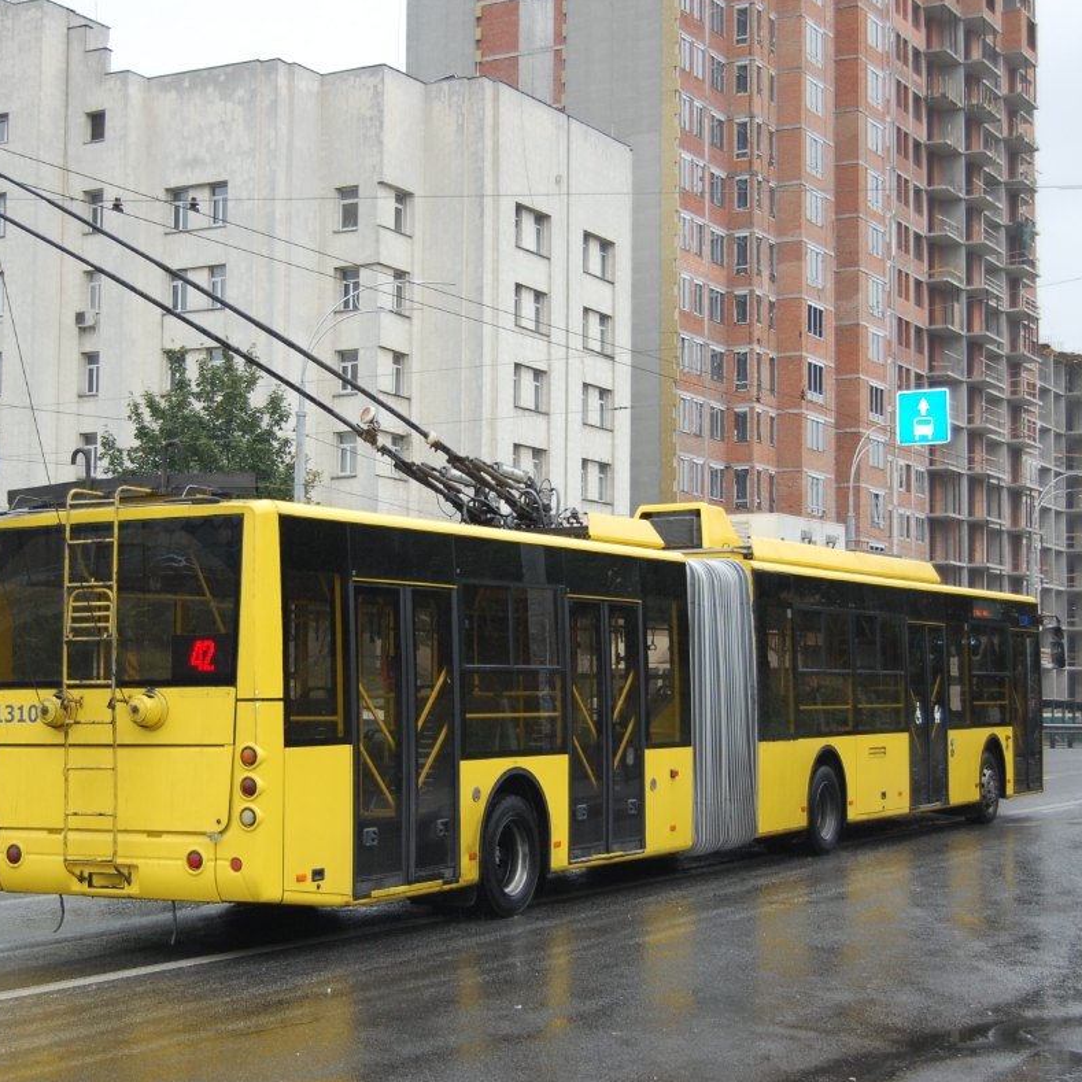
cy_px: 543
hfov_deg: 27.7
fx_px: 2193
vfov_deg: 27.7
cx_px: 458
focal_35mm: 62
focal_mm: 32
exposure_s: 1/400
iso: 400
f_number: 4.5
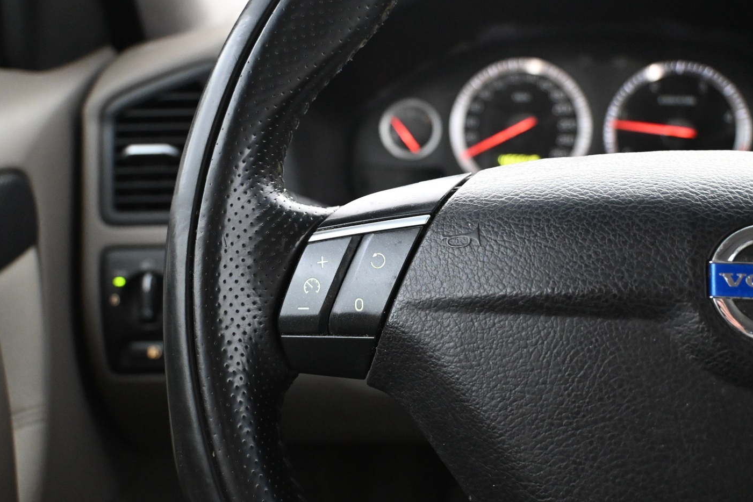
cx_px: 383
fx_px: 780
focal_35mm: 37
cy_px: 246
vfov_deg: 35.7
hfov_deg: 51.5
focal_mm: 21.5
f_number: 4
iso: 4500
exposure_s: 1/30
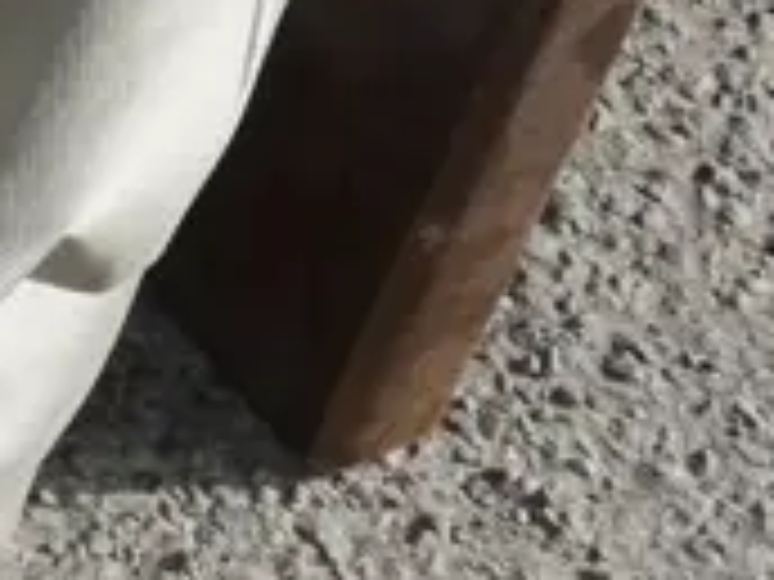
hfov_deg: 7.5
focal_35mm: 238
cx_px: -1368
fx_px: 5322
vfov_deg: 6.2
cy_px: -97
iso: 200
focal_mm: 20
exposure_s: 1/250
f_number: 7.1
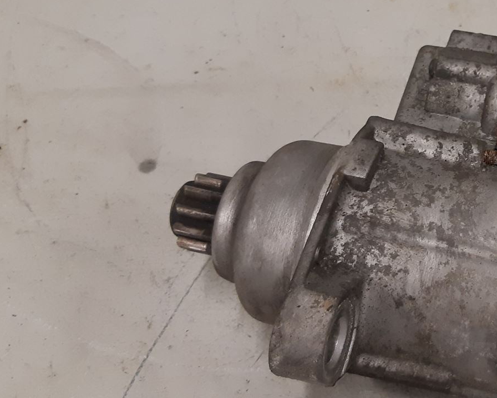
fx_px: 853
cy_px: 145
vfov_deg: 26.1
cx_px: 503
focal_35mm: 58
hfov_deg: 30.1
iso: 160
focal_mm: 3.93
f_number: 1.7
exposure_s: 1/50
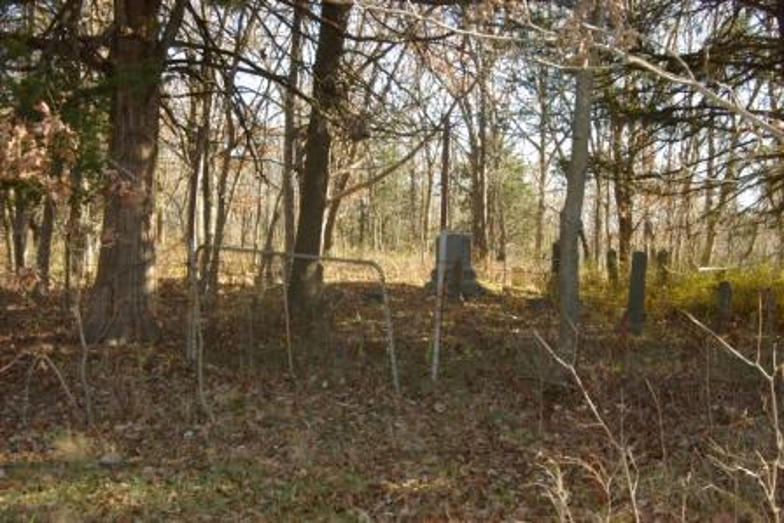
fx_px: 948
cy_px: 262
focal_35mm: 44
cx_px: 392
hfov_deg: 44.9
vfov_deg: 30.9
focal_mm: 29
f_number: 6.3
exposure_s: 1/150
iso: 400
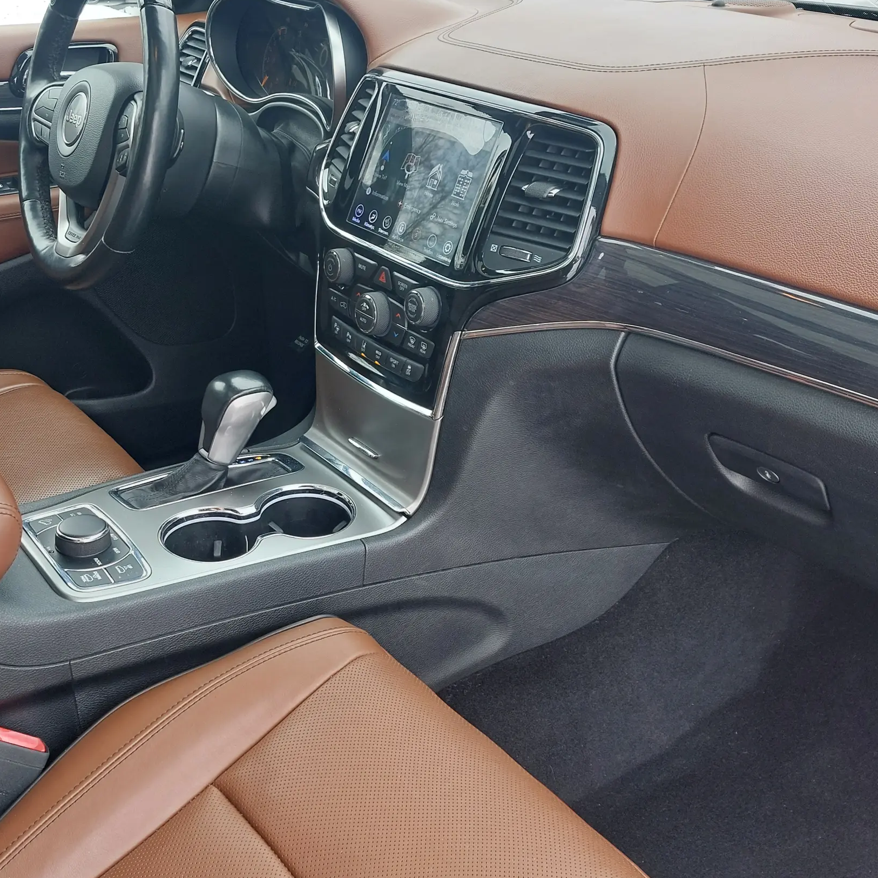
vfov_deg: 41.9
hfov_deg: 41.8
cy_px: 430
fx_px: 1148
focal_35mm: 40
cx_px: 413
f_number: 1.8
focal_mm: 5.23
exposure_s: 1/50
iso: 32
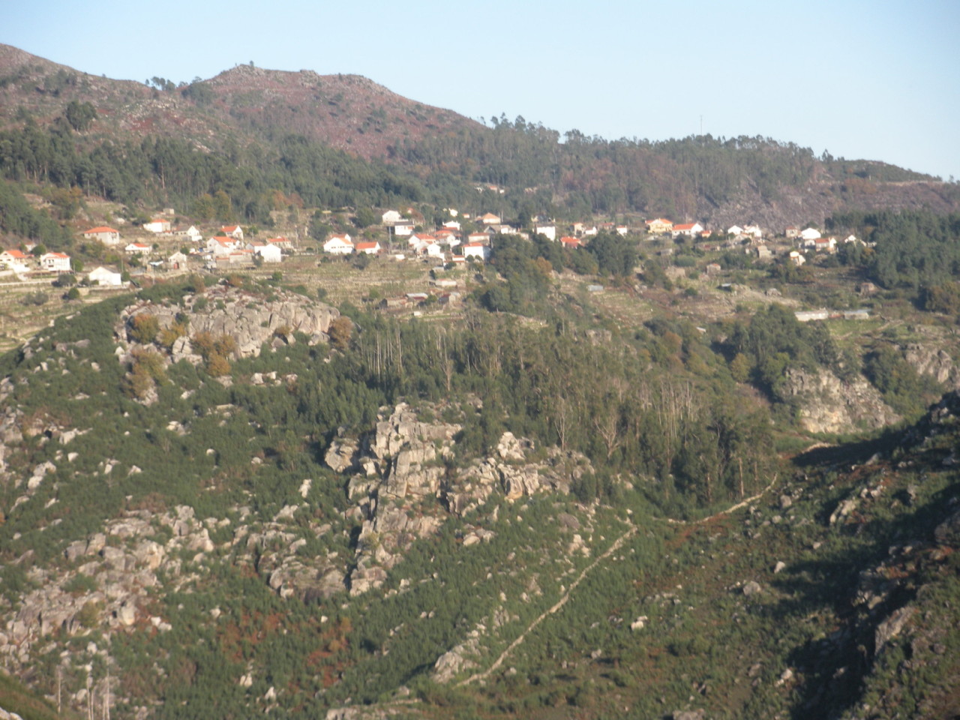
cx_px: 480
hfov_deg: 16.3
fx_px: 3356
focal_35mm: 121
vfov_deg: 12.2
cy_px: 360
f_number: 5.3
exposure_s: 1/234
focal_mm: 21.2
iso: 88
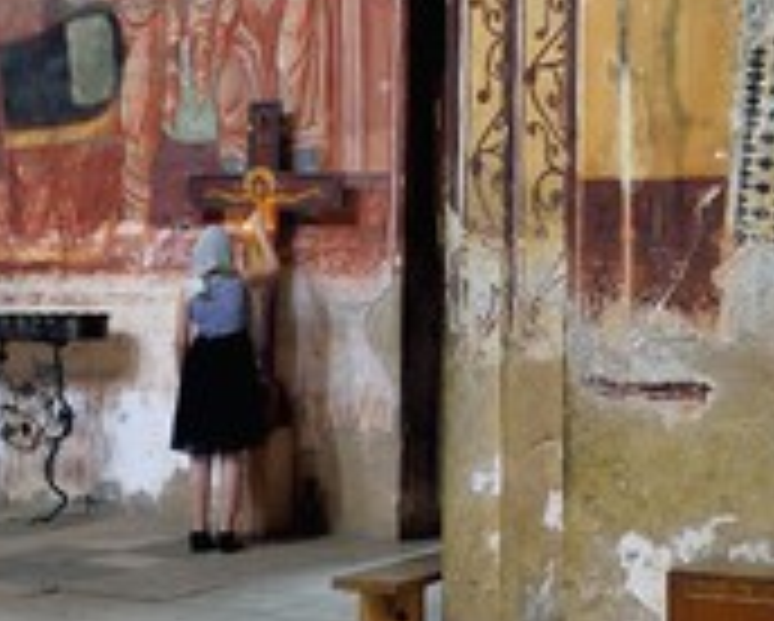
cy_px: 81
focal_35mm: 96
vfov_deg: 15.9
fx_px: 2202
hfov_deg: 19.9
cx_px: 328
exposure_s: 1/20
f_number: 3.2
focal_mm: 42
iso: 1600
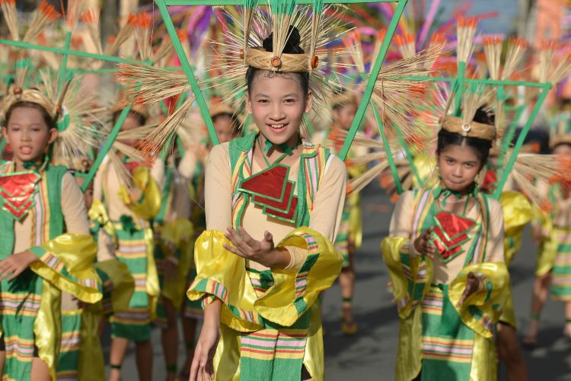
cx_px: 286
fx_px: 2538
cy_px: 190
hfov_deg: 12.8
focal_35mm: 160
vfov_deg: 8.6
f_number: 6.3
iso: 180
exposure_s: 1/1250
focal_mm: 160
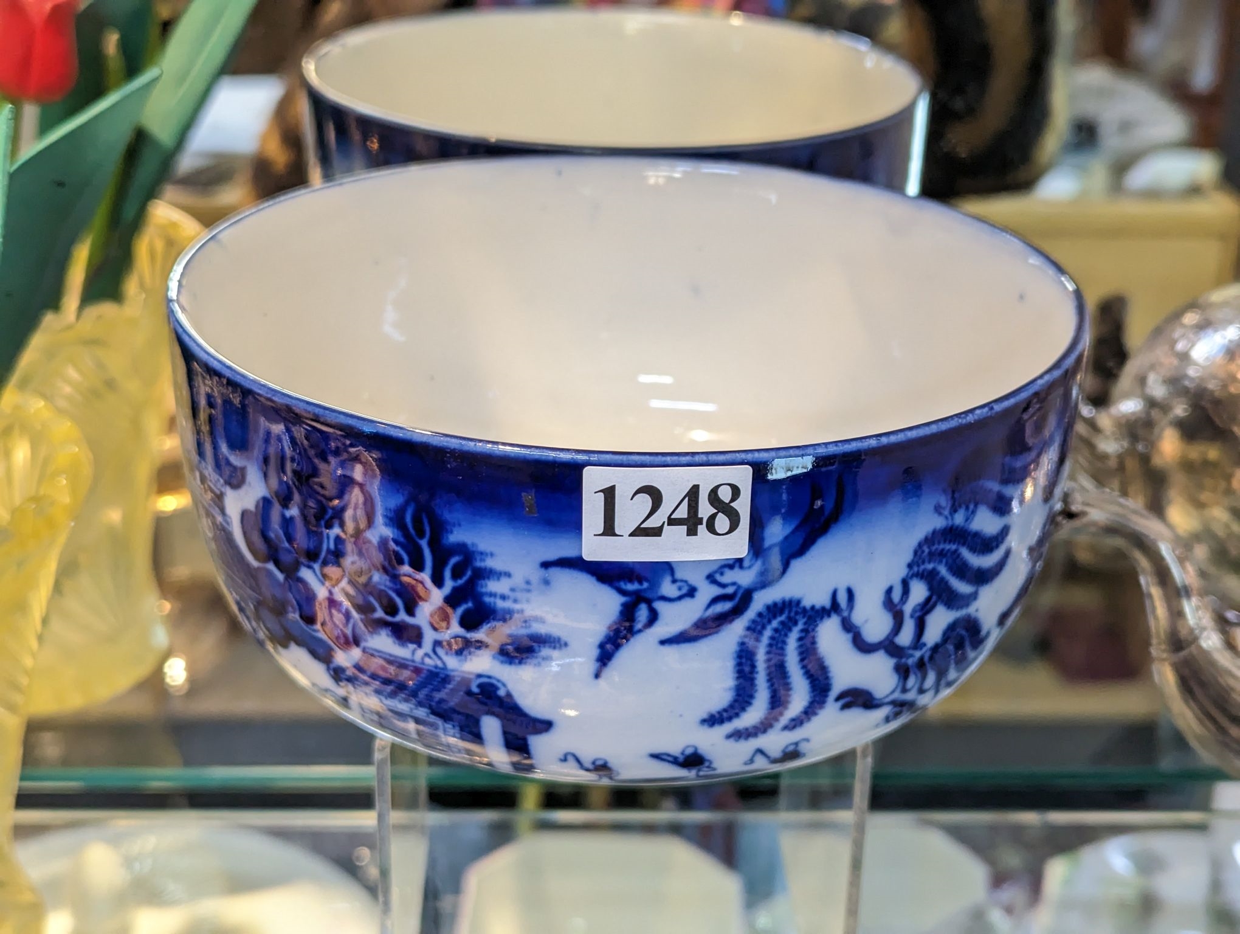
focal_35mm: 48
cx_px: 620
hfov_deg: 39.6
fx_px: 1722
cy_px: 467
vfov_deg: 30.3
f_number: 1.85
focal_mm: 6.81
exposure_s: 1/99.9
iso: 576
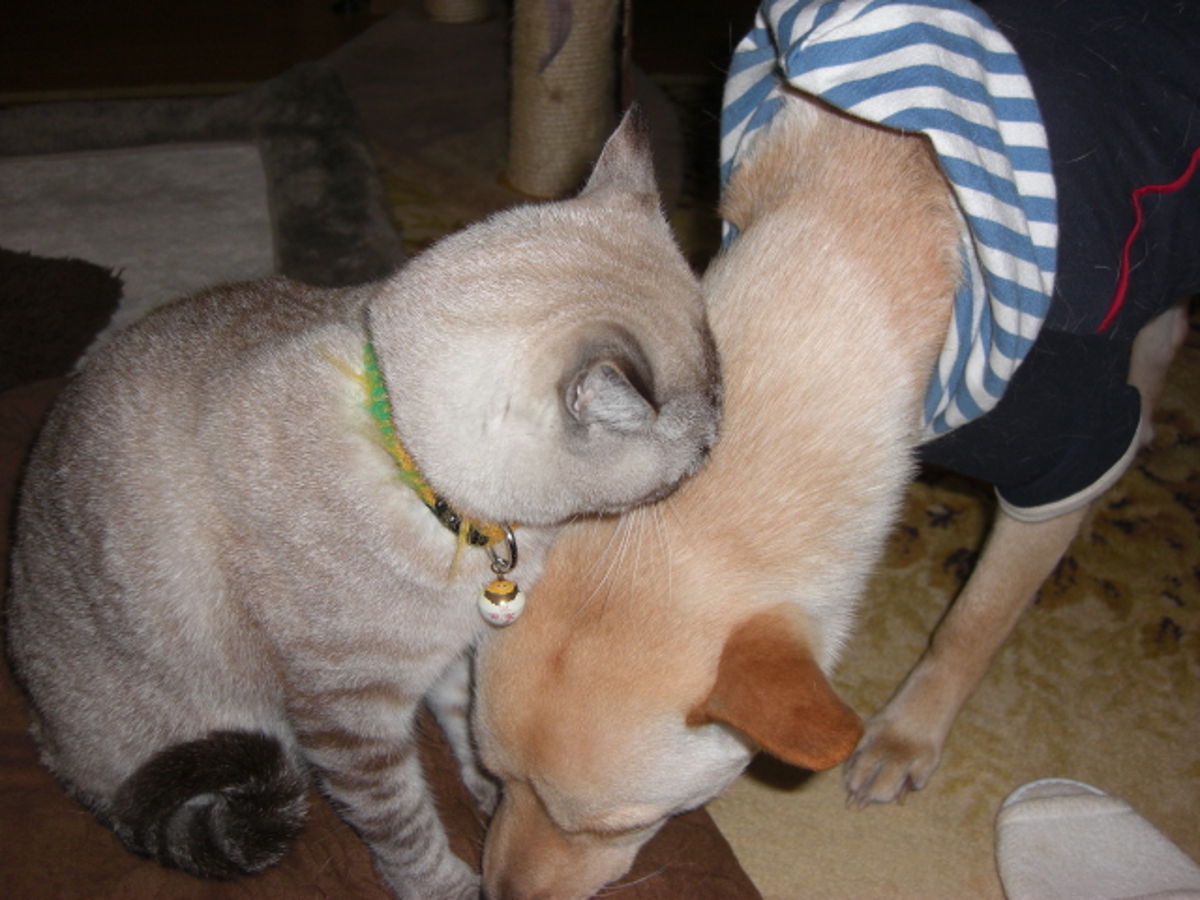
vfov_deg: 37.7
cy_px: 450
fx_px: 1317
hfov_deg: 49.0
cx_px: 600
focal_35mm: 38
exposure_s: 1/60
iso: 100
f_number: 2.8
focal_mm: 7.9
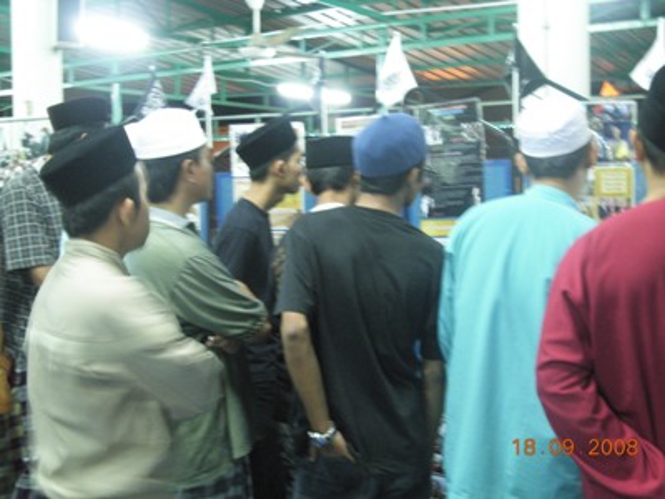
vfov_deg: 25.2
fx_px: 1114
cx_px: 332
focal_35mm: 58
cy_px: 250
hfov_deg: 33.2
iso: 400
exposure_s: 1/2.1
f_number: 3.3
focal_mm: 9.5
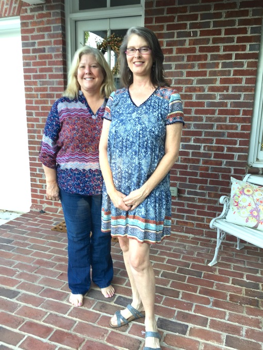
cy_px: 175
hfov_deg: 48.2
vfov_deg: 61.7
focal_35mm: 29
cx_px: 132
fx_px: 294
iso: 32
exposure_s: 1/60
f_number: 2.2
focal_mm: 4.15
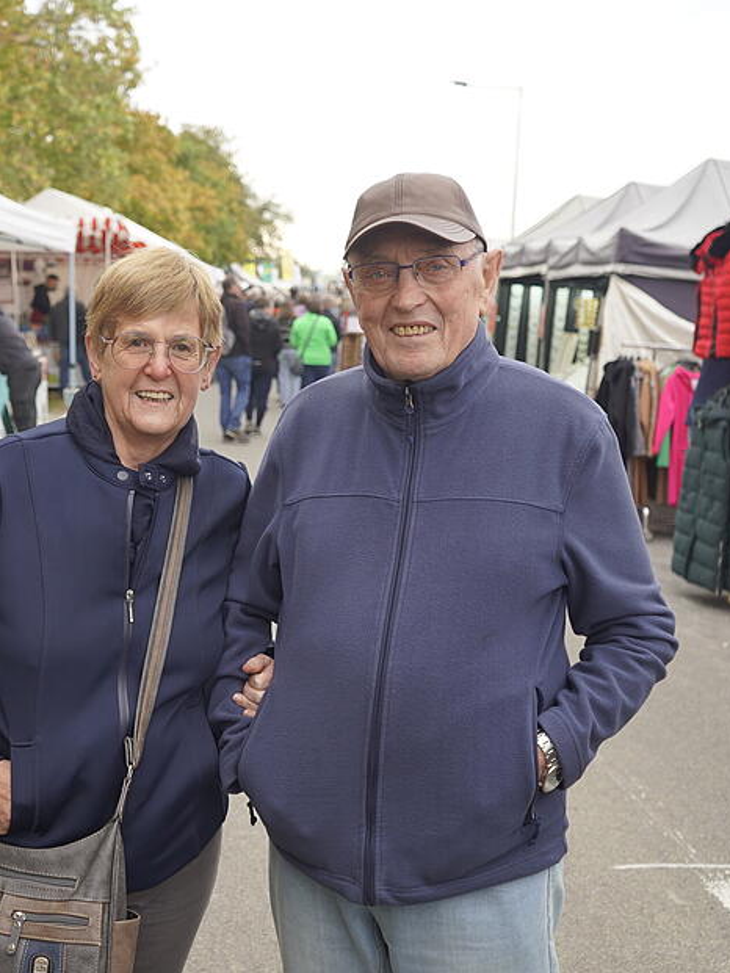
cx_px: 231
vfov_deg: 42.1
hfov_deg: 31.9
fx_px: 1265
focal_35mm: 45
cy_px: 488
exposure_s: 1/160
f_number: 4
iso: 250
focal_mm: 31
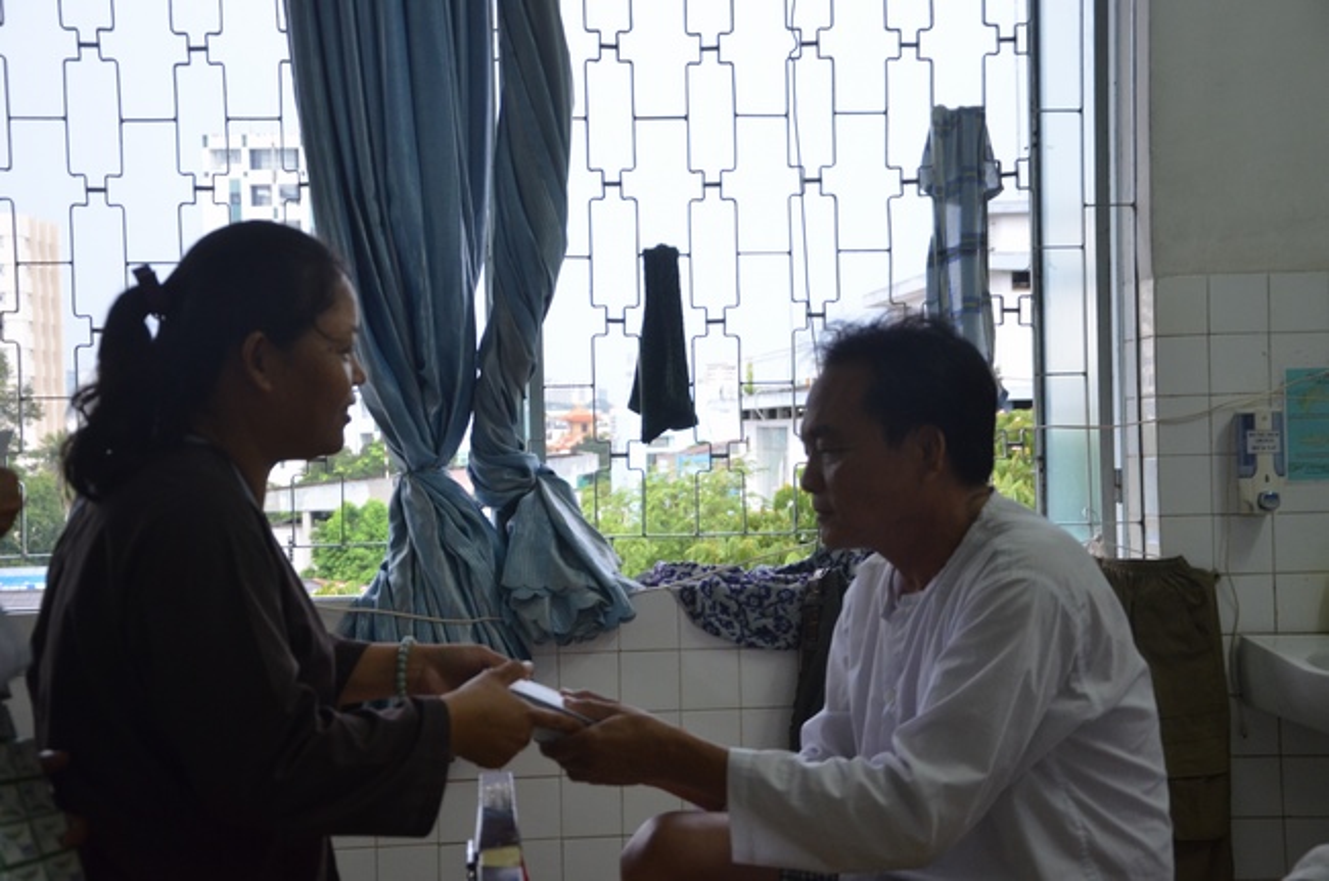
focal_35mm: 57
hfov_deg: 35.1
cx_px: 664
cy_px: 440
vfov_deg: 23.7
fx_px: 2101
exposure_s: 1/100
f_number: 5
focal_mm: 38
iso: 1000
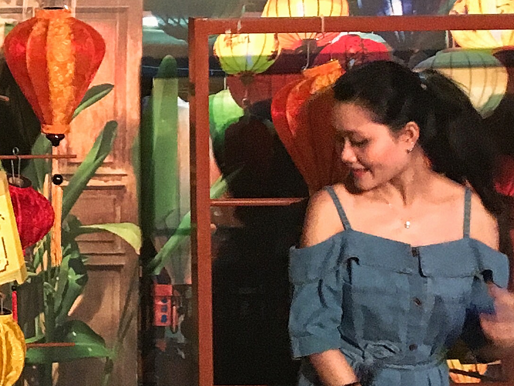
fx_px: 1589
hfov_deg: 17.2
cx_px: -172
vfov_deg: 13.5
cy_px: -43
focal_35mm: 107
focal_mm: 4.15
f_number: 2.2
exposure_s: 1/17
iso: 200
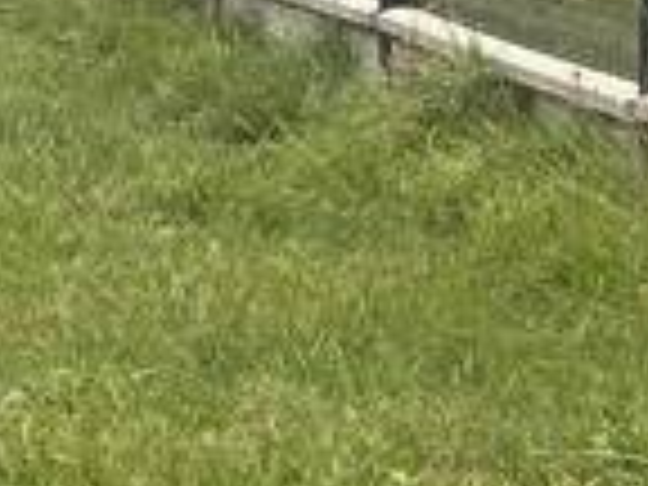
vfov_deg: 5.1
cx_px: -662
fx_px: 5410
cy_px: -162
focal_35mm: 289
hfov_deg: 6.6
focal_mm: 5.96
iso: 32
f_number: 1.6
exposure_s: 1/405
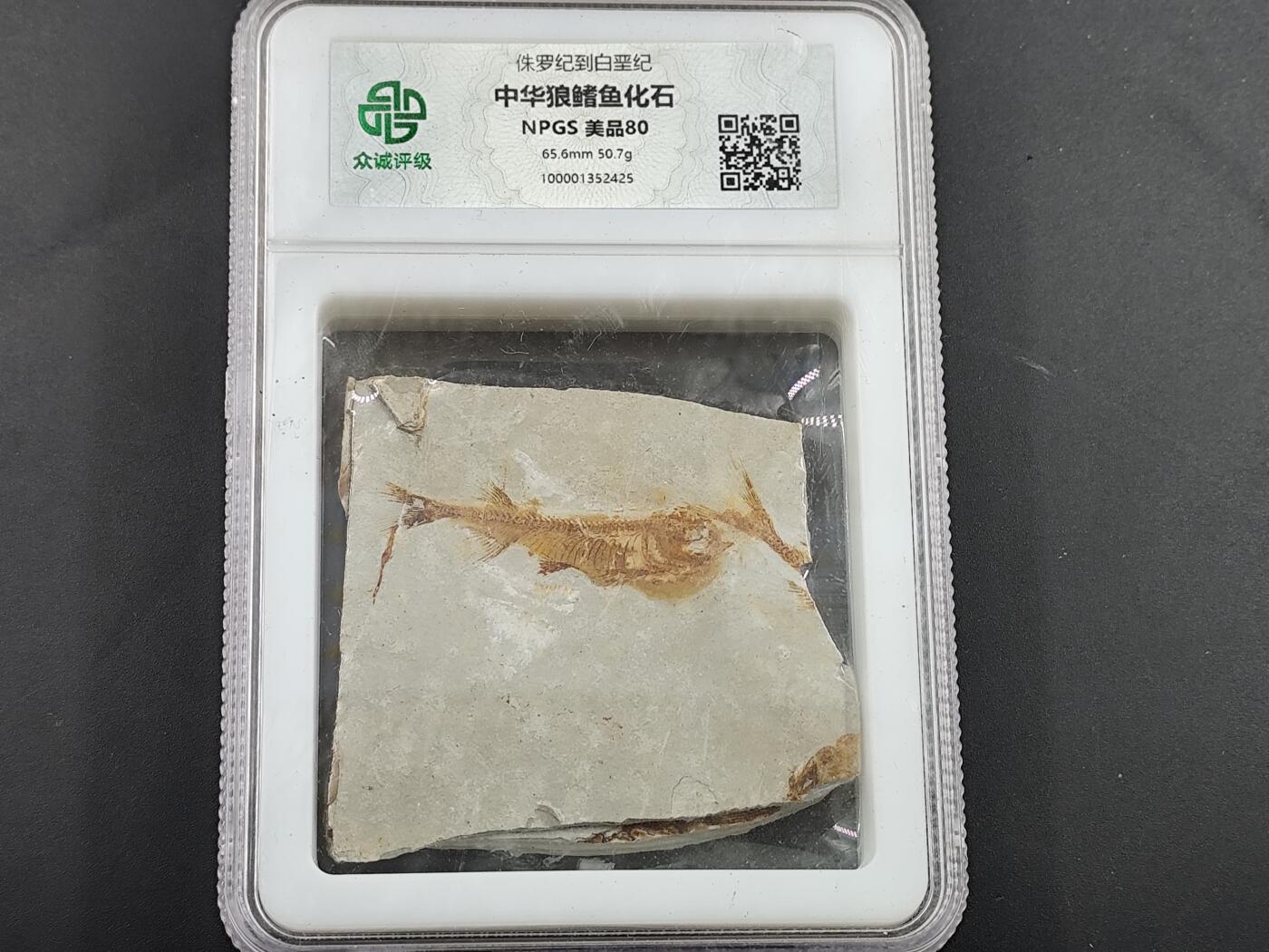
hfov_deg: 24.7
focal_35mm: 79
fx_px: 2896
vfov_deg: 18.7
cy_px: 476
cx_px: 634
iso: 64
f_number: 1.65
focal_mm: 6.14
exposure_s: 1/100
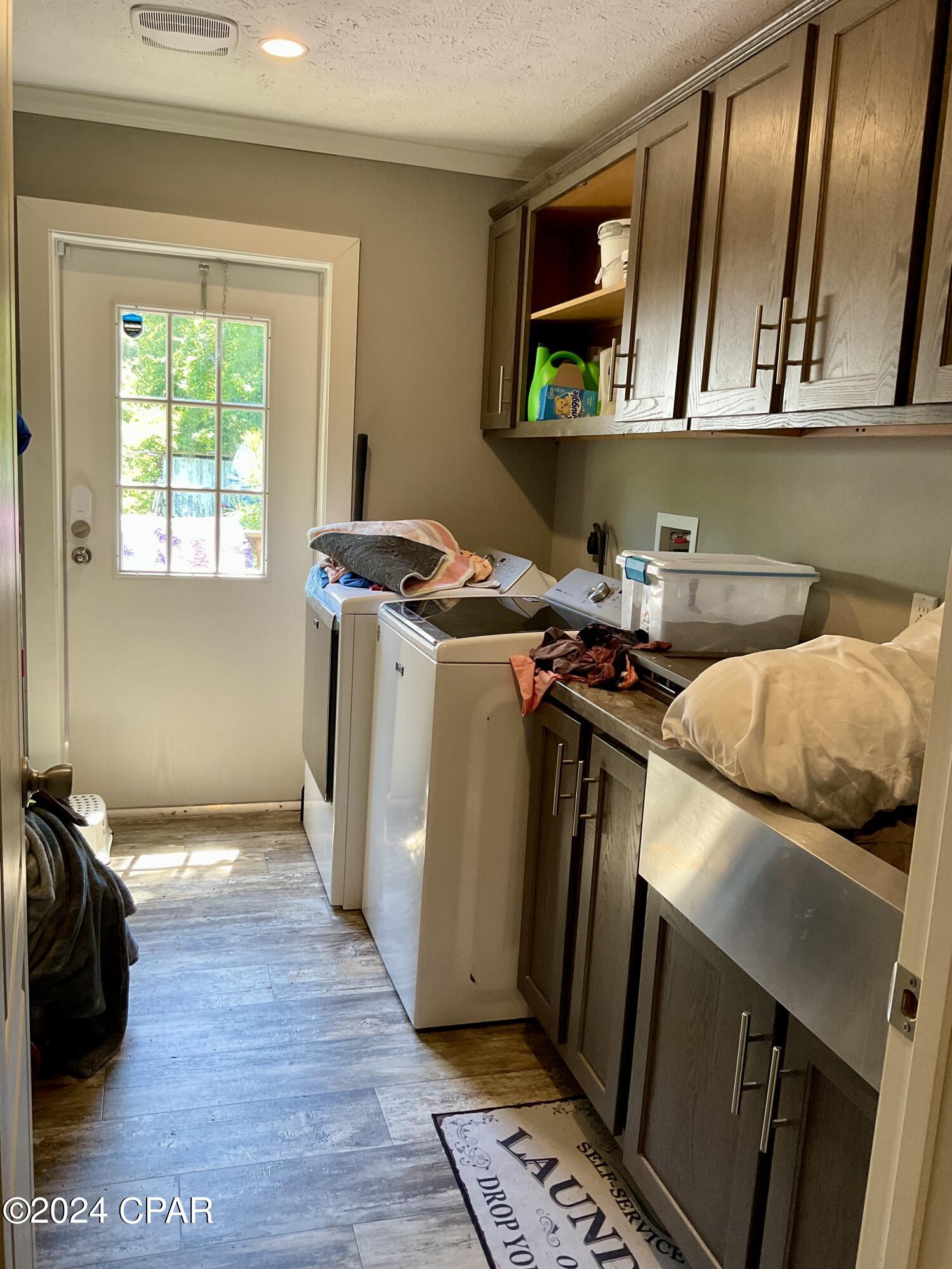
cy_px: 634
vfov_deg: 61.7
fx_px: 1063
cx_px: 476
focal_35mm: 29
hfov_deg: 48.2
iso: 64
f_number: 1.8
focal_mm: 3
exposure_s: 1/60
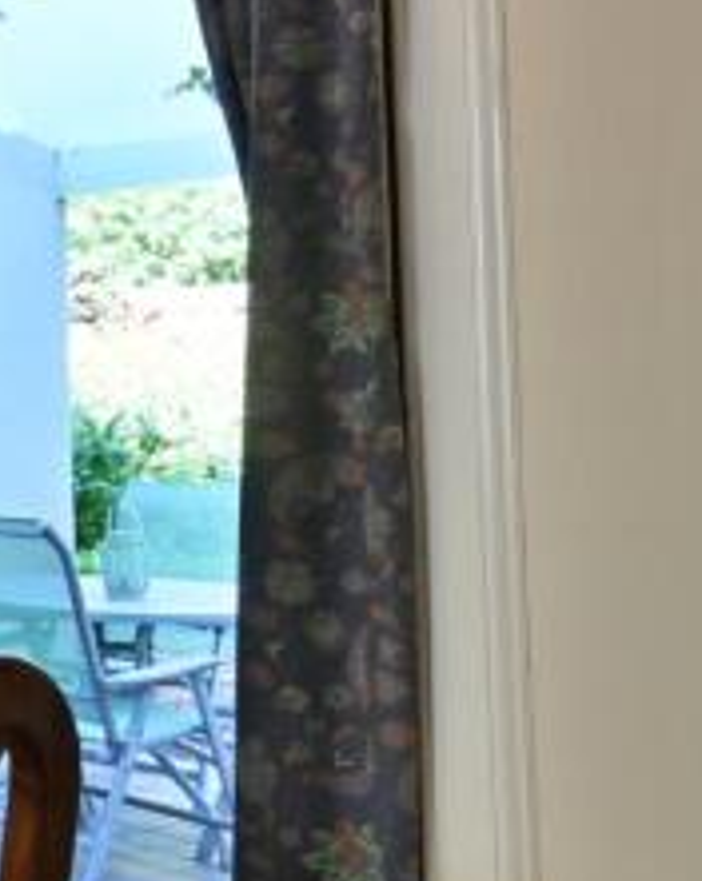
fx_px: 1589
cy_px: 385
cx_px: -846
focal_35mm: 61
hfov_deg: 16.2
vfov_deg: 31.0
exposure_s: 1/2
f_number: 13
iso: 125
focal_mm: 14
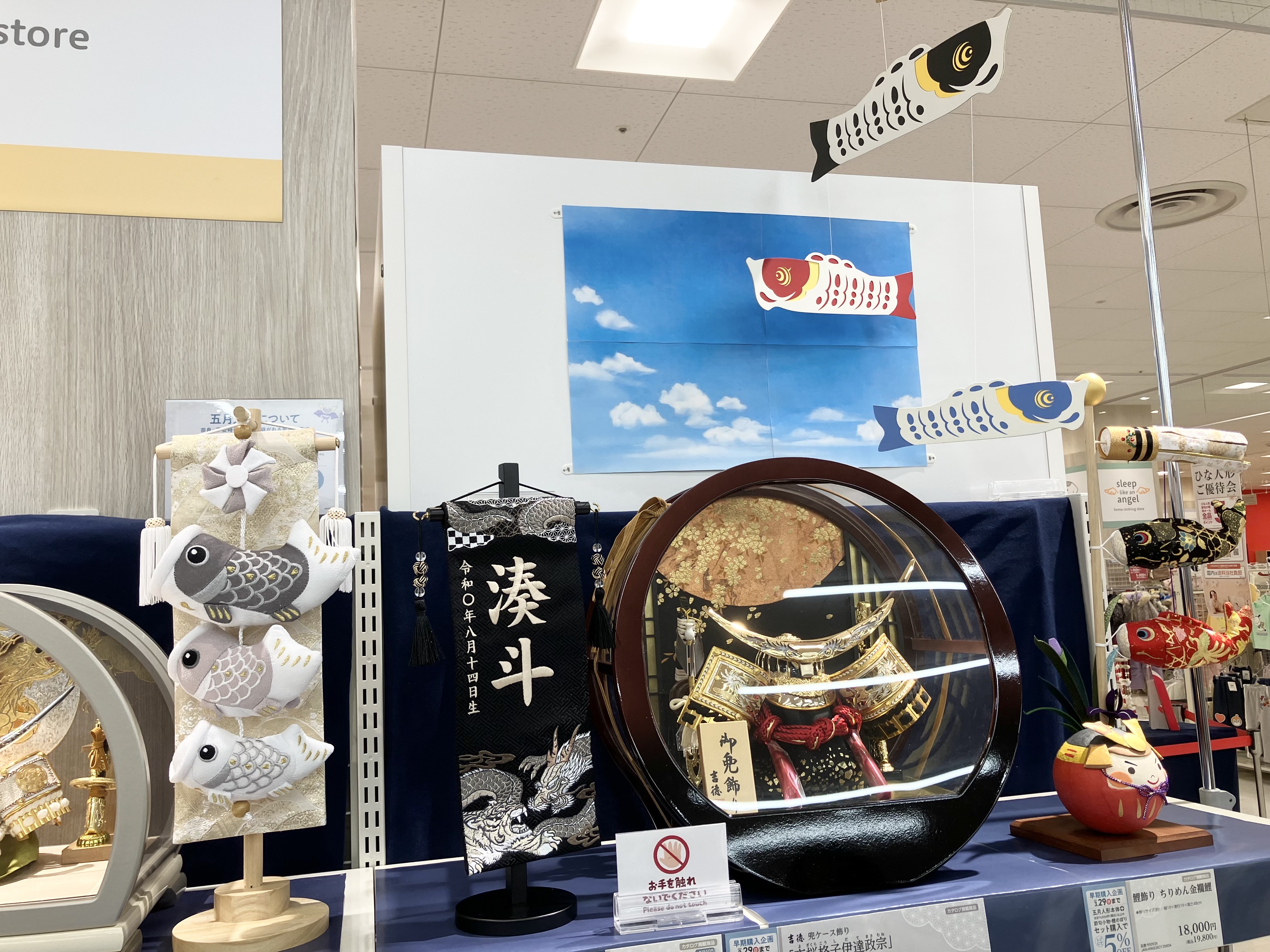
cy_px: 476
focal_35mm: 28
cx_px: 635
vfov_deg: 49.7
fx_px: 1027
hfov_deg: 63.4
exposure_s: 1/120
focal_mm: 3.99
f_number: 1.8
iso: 40
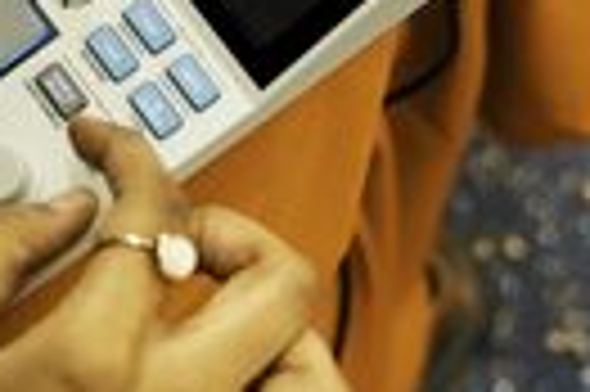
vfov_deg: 8.2
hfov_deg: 12.2
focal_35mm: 164
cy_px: -135
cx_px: -180
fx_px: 2685
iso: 2500
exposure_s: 1/160
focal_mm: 37.7
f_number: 2.8
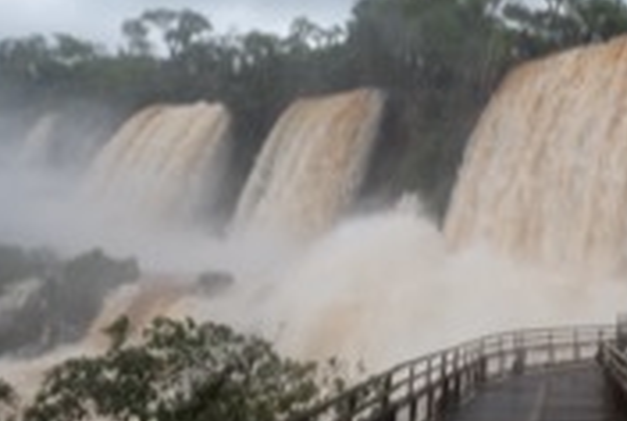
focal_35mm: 34
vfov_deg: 38.1
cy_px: 107
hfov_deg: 45.7
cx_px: 645
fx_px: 593
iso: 400
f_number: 9
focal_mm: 10
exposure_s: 1/420
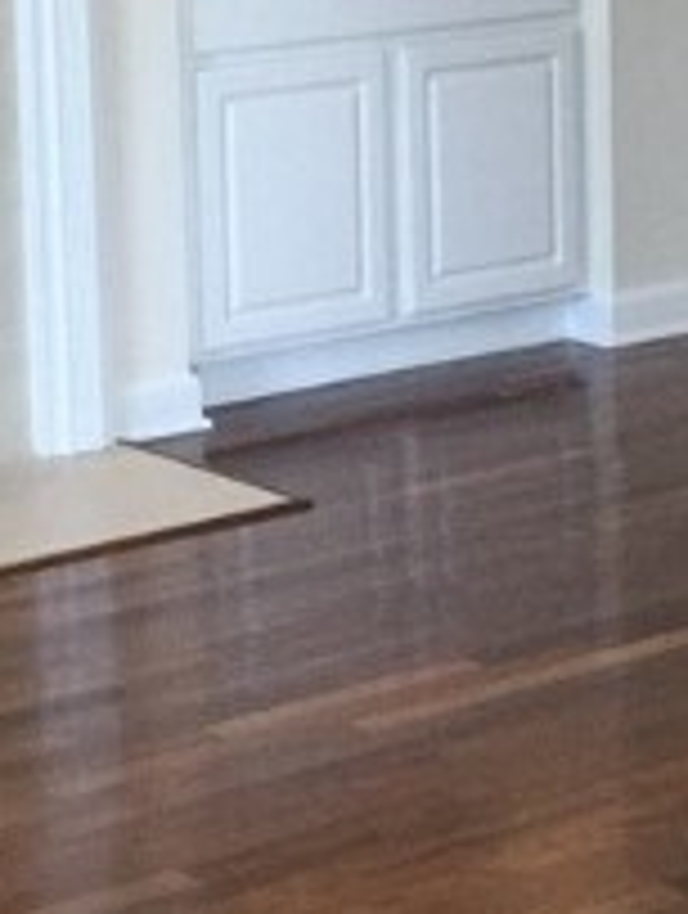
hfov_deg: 12.7
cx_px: 342
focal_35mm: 117
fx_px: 3091
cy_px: 72
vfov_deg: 16.6
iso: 160
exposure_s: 1/33
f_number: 2.4
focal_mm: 3.3
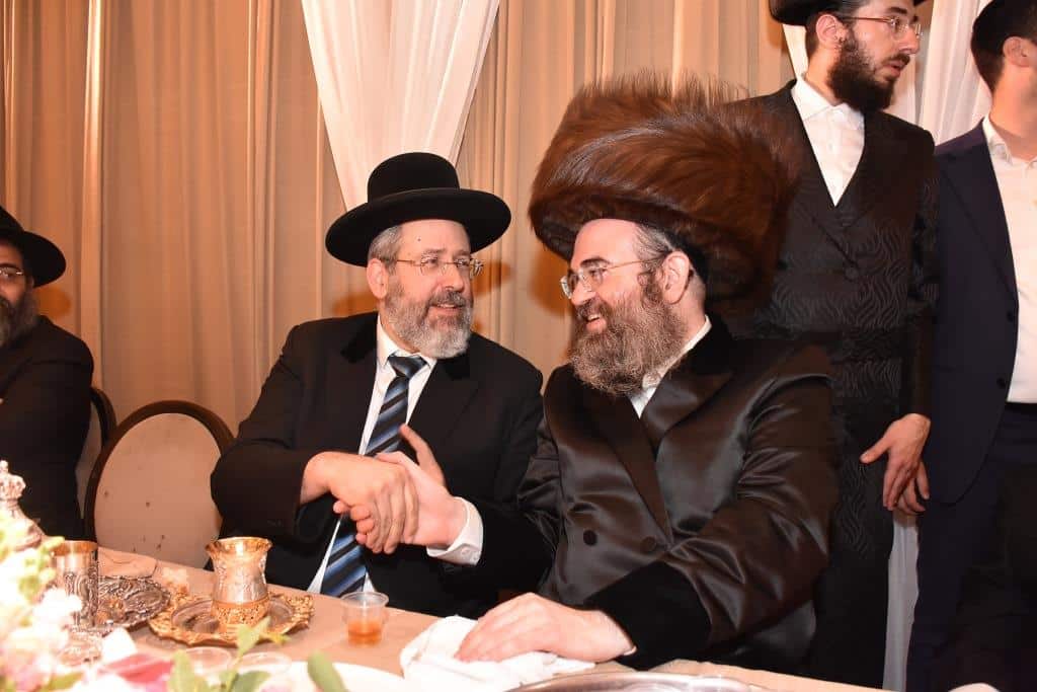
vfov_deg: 47.9
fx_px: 778
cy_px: 346
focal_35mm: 27
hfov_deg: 67.4
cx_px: 518
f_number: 5.6
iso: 2000
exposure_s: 1/125
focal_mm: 18
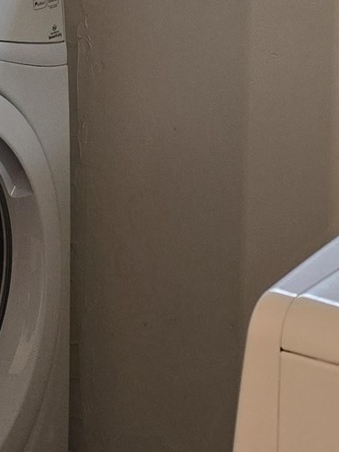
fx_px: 1384
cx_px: 158
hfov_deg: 14.0
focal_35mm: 106
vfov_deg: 17.8
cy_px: -65
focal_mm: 6.3
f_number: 1.7
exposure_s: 1/120
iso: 250
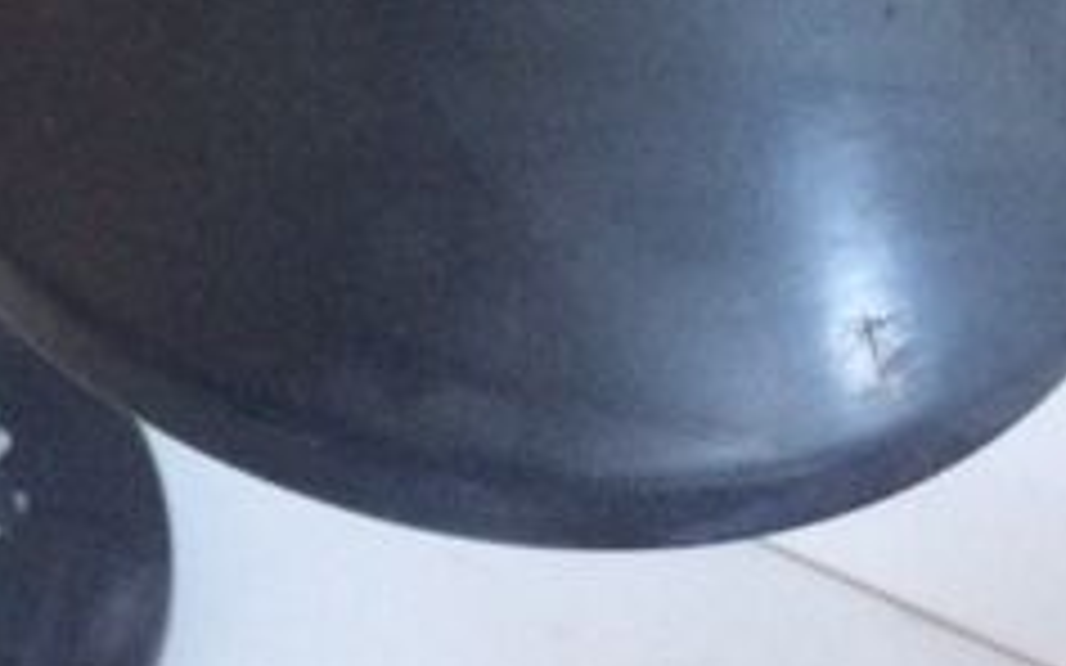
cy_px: -315
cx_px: 274
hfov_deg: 24.7
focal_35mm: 83
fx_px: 2411
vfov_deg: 14.7
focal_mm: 4.15
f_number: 2.2
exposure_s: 1/25
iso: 320
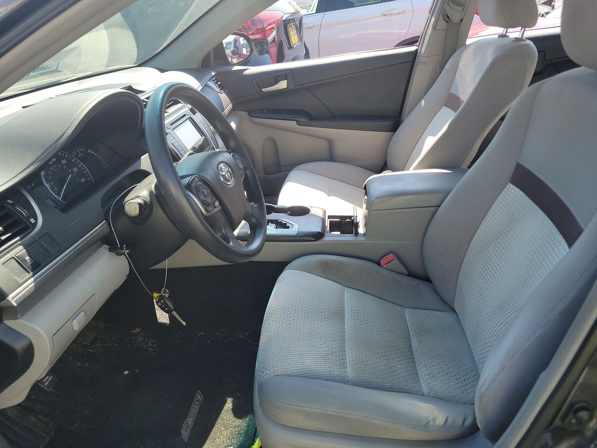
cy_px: 224
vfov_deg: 56.8
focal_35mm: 24
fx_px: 414
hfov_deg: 71.6
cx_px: 298
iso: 50
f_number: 1.8
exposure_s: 1/176
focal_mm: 6.7
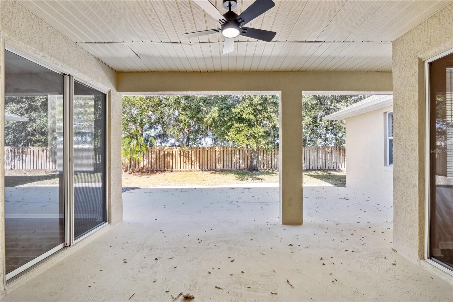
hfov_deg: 96.7
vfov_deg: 73.7
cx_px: 226
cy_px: 151
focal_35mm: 16
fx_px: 201
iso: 160
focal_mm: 16
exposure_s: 1/20
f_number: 14
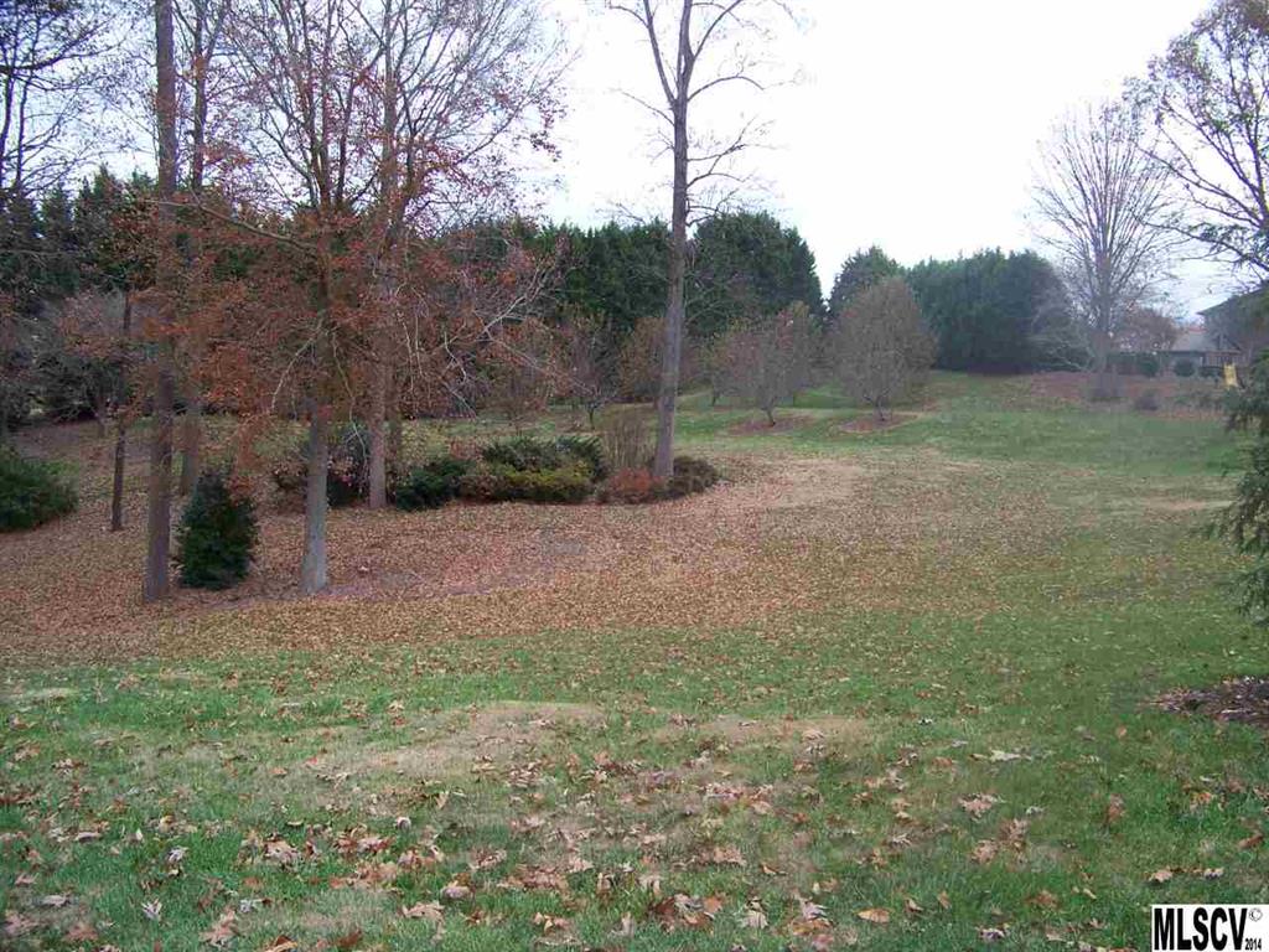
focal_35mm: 36
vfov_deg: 39.7
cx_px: 634
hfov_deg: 51.4
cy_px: 476
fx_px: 1320
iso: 64
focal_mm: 5.85
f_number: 2.8
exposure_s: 1/125
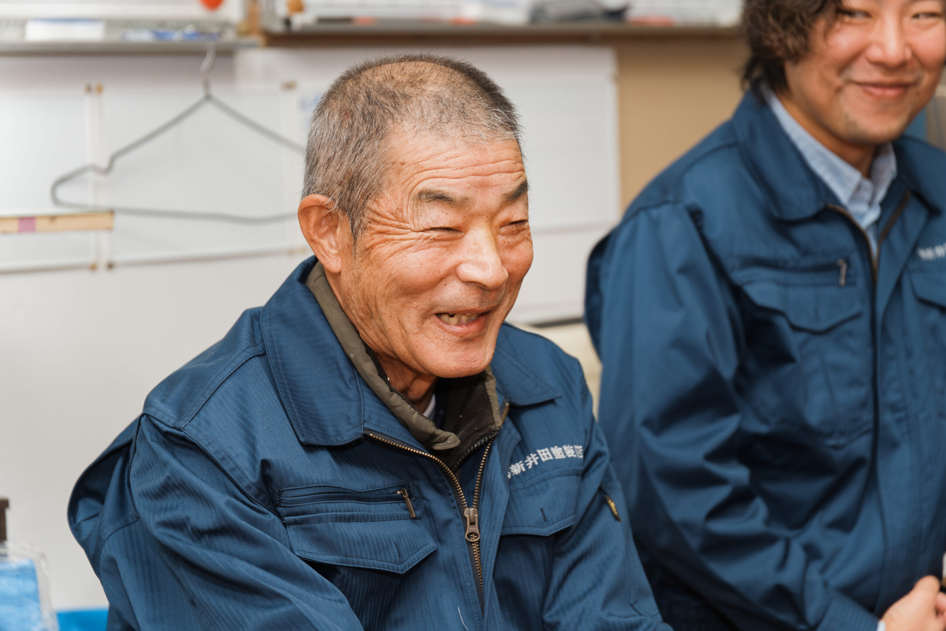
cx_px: 473
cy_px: 316
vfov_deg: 13.0
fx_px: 2759
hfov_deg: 19.5
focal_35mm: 105
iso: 400
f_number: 4
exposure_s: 1/100
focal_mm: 105
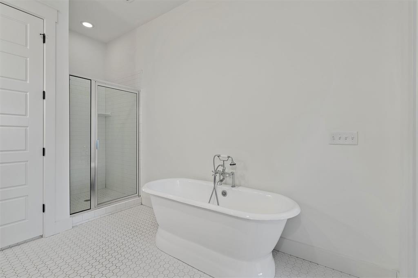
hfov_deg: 96.8
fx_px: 186
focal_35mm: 16
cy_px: 139
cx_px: 209
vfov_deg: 73.7
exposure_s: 1/13
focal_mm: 16
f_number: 8
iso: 100
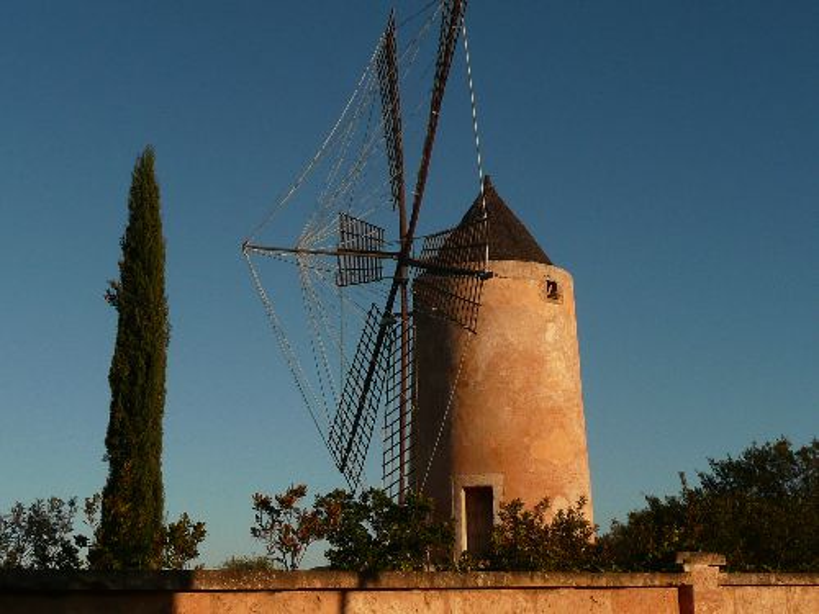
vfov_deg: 30.3
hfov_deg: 39.7
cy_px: 307
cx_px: 410
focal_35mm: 48
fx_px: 1136
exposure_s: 1/1300
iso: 100
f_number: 3.5
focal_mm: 5.2
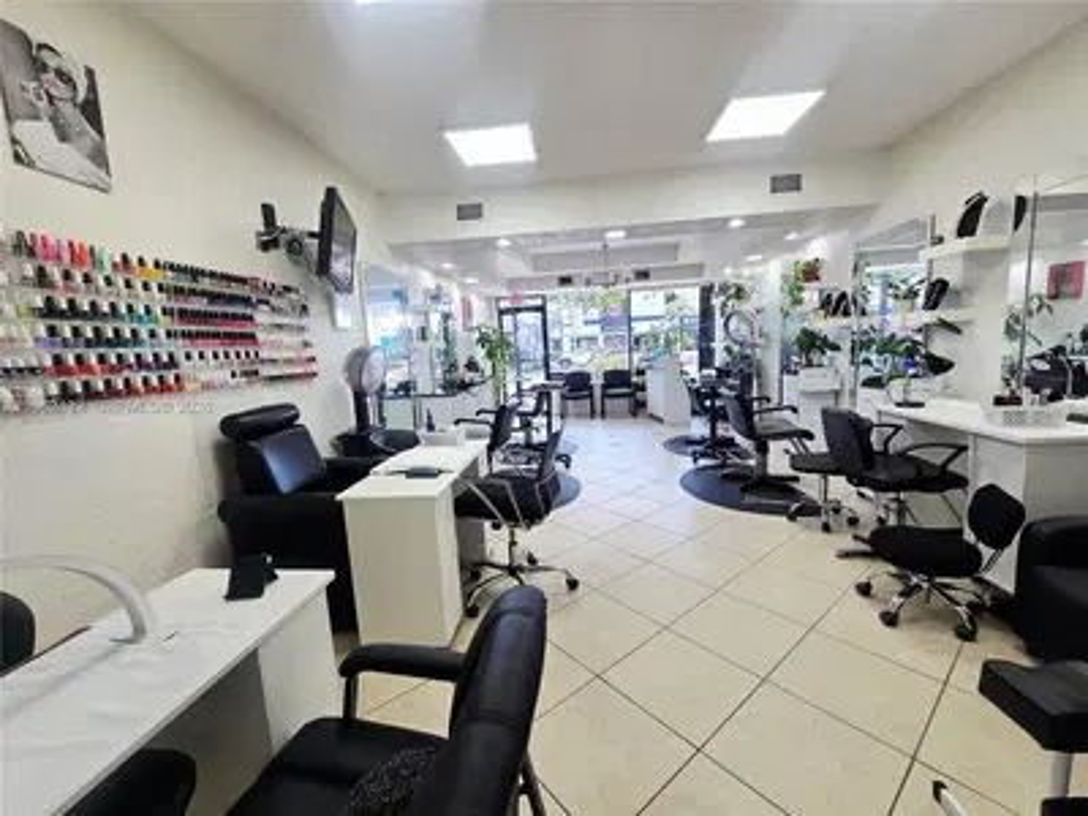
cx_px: 544
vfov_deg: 89.9
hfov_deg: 106.2
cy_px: 408
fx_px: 409
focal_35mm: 13
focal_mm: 2.2
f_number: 2.2
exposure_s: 1/120
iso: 64
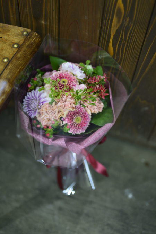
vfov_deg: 39.6
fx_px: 325
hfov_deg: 27.0
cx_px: 78
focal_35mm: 50
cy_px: 117
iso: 400
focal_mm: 50
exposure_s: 1/50
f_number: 1.4
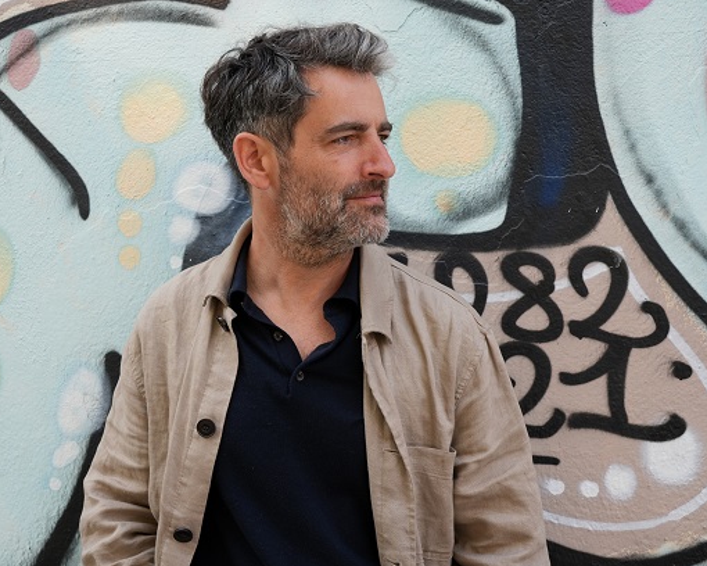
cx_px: 341
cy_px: 285
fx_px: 1025
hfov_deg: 38.0
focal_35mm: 49
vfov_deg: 30.8
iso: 320
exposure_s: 1/160
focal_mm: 43
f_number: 6.3
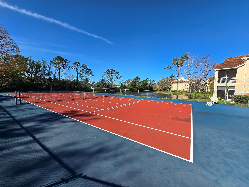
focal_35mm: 13
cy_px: 94
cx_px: 124
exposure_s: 1/2277
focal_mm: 2.2
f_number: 2.2
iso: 50
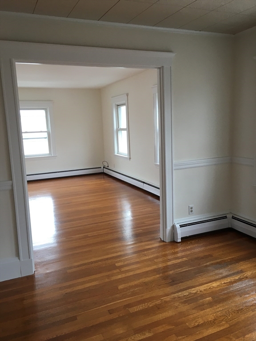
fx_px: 286
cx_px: 128
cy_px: 170
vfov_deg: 61.7
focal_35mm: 29
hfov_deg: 48.2
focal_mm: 4.15
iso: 32
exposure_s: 1/30
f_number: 2.2
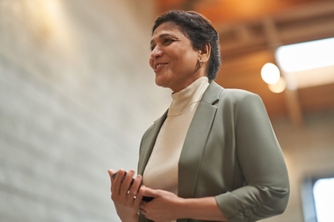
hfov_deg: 23.9
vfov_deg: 16.1
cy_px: 111
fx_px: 789
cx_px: 167
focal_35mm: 85
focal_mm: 85
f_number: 1.4
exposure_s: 1/250
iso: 400
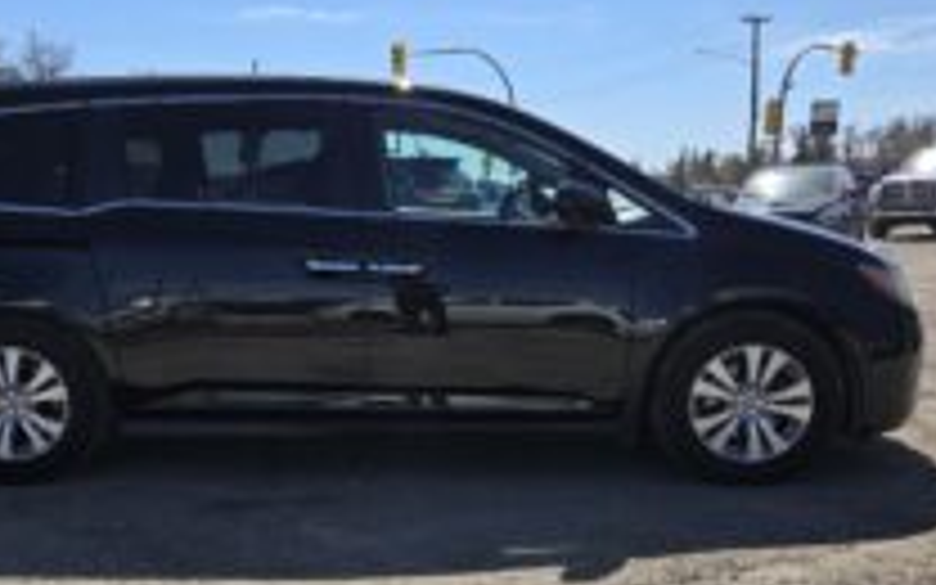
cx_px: 374
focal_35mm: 41
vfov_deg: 31.1
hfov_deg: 47.9
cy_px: 358
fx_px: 1046
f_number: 1.8
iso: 40
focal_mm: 5.4
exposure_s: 1/2921
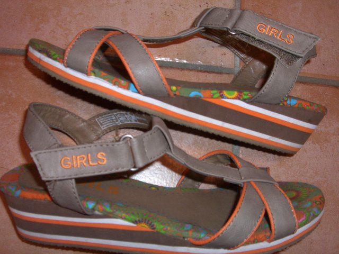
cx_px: 170
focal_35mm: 38
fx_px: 372
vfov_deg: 37.7
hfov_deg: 49.0
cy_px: 127
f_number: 2.7
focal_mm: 6.2
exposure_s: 1/60
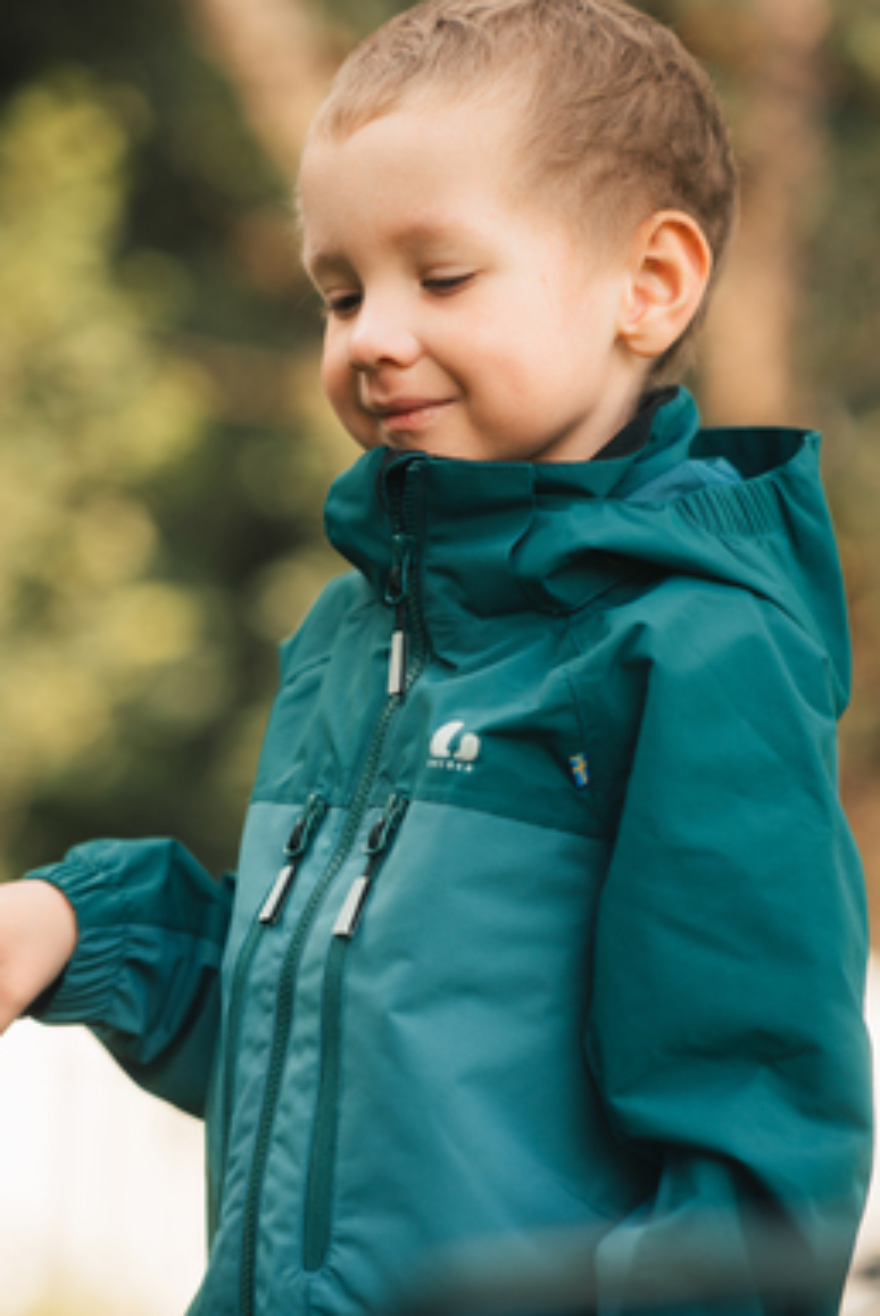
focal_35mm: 99
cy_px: 764
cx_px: 389
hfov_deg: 13.8
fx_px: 3623
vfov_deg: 20.6
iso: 100
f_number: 2.5
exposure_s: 1/500
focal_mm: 85
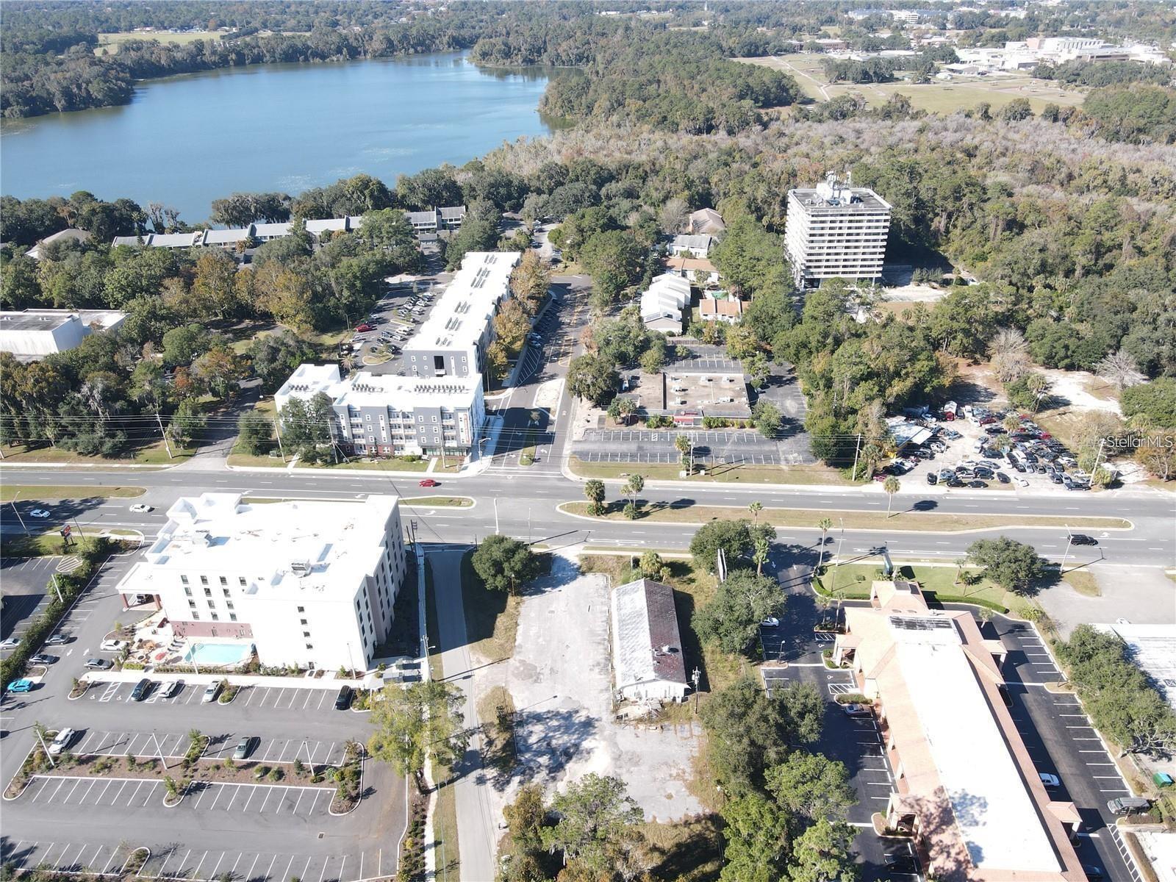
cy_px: 441
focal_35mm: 24
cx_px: 588
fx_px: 815
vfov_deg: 56.8
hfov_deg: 71.6
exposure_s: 1/250
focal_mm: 4.5
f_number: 2.8
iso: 100
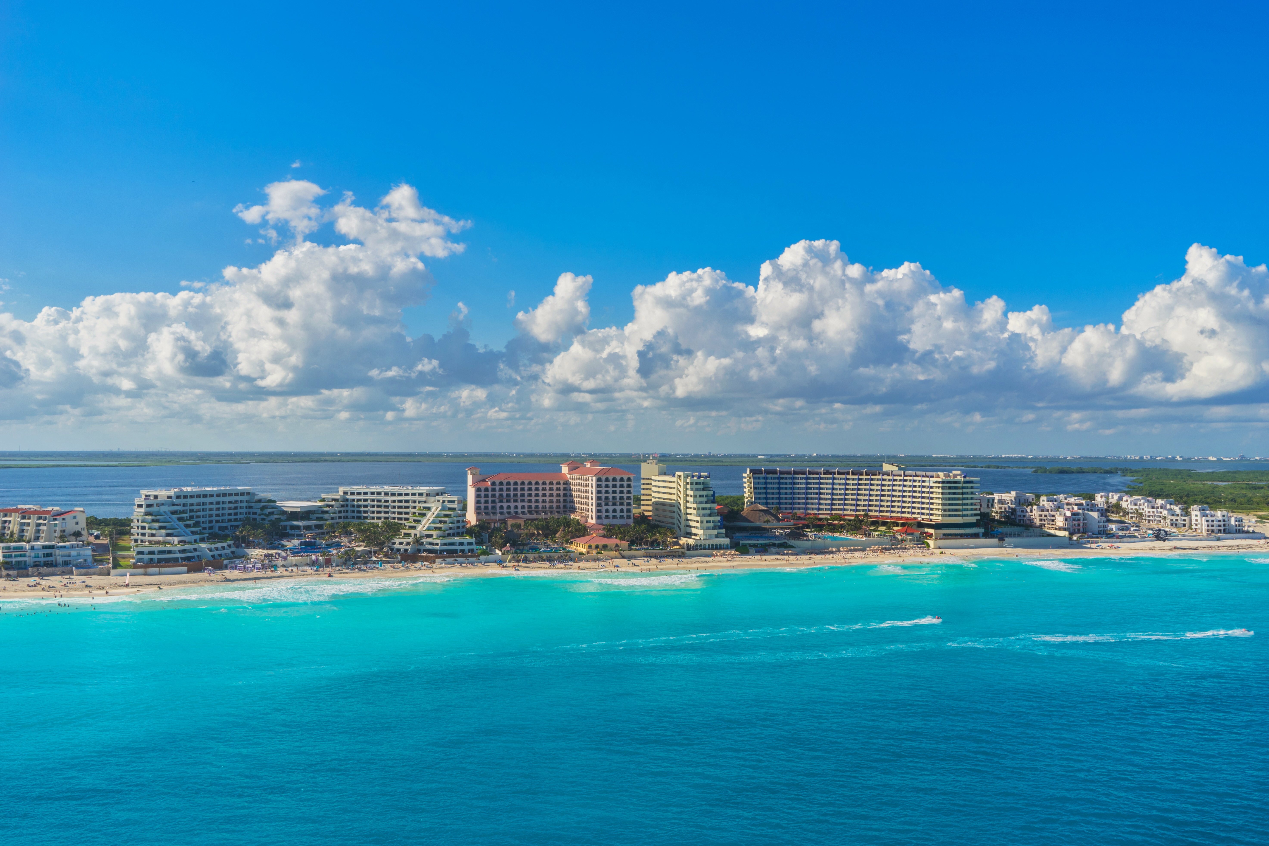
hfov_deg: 61.9
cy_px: 423
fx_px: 1057
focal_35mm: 30
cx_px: 634
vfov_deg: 43.6
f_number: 13
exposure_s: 1/200
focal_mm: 30
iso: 100
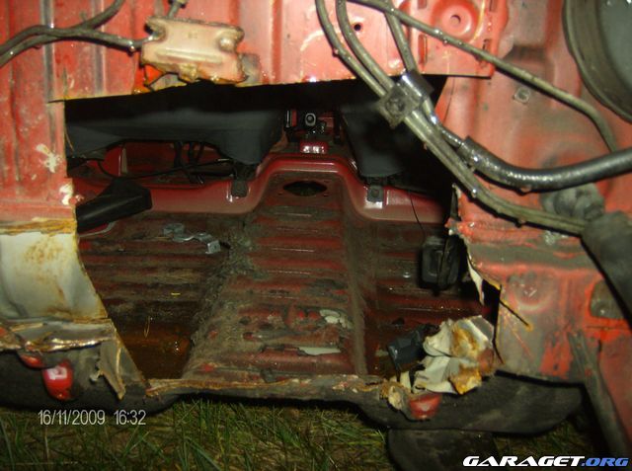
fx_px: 656
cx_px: 316
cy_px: 236
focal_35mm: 36
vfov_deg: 39.5
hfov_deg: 51.5
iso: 200
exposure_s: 1/60
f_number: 2.8
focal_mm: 6
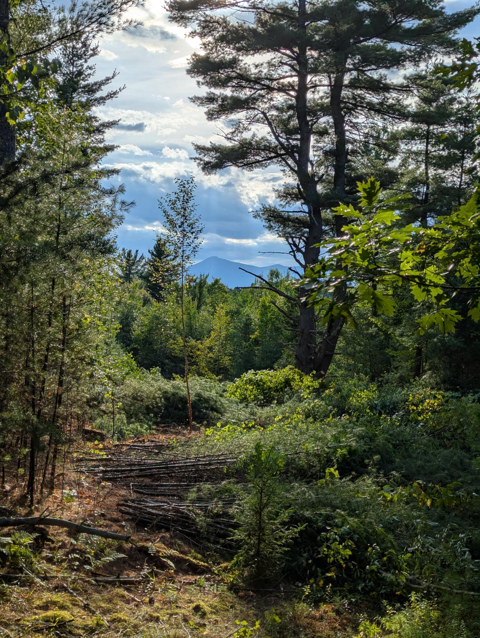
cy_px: 319
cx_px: 240
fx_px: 886
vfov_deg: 39.6
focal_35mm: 48
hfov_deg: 30.3
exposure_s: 1/5848
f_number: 1.85
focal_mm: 6.81
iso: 39
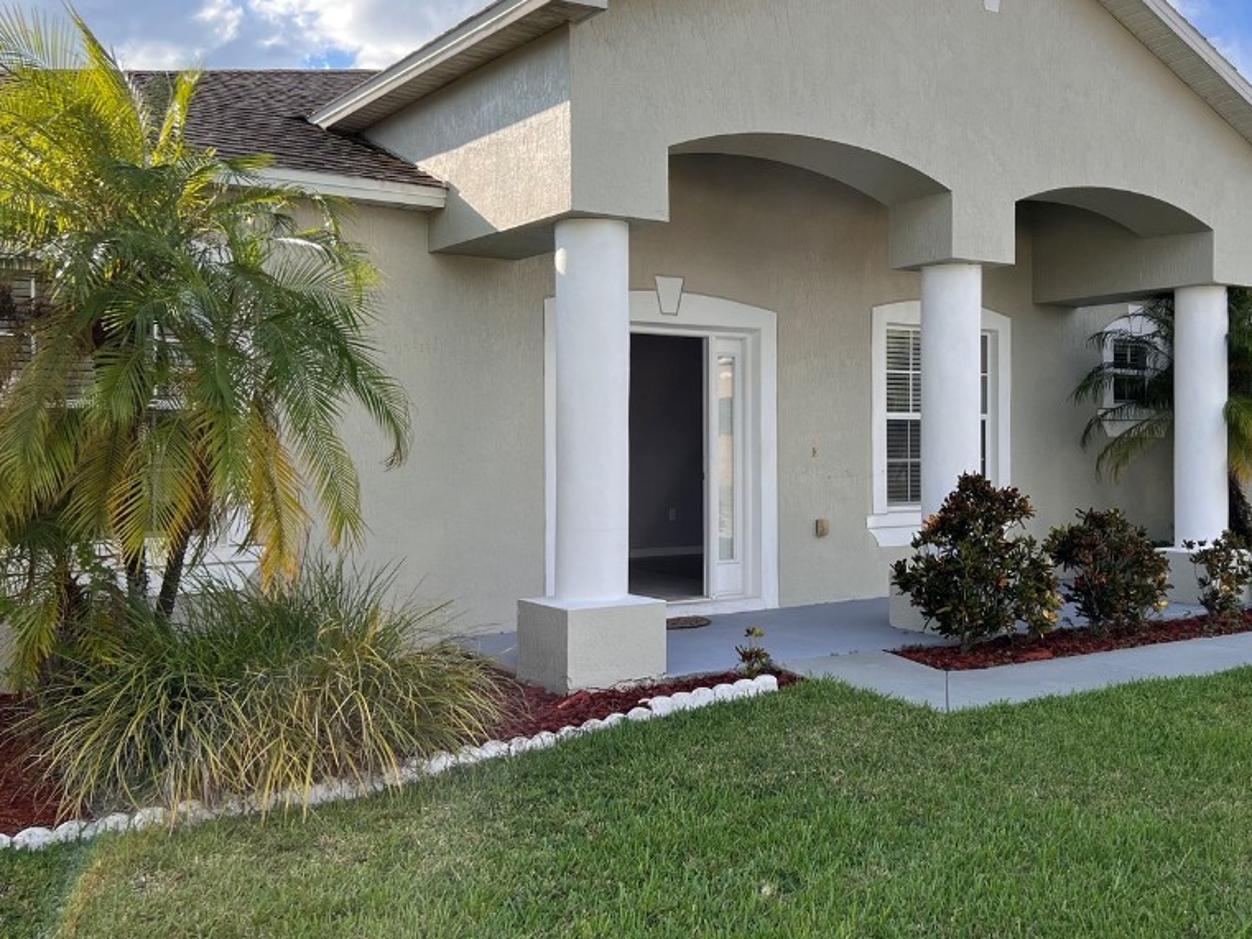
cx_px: 729
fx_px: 1266
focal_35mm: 35
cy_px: 460
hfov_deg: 52.4
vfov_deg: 40.7
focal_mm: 5.7
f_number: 1.5
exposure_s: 1/1575
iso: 50
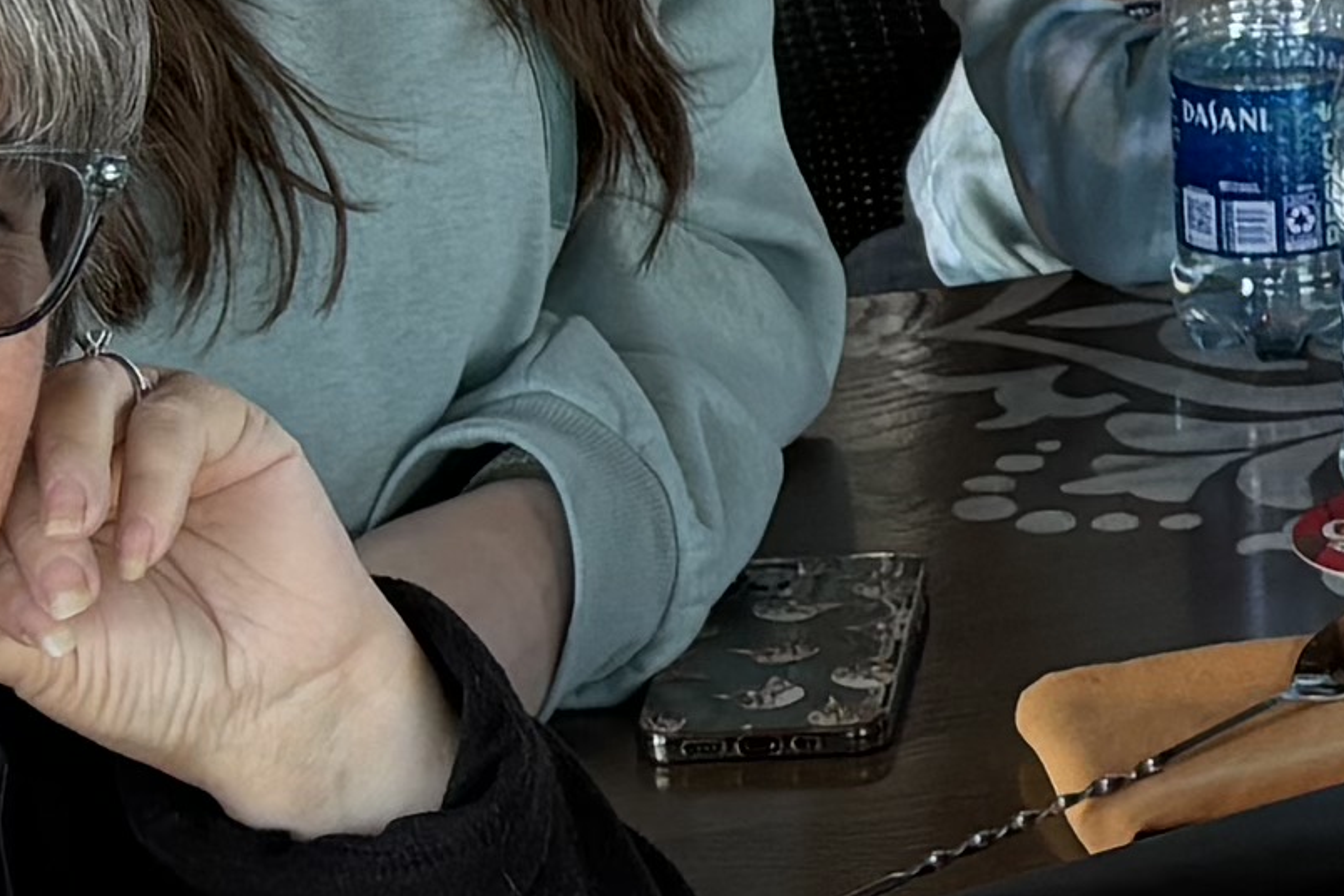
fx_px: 7167
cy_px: -149
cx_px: 2810
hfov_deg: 9.8
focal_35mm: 192
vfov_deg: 7.1
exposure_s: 1/121
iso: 32
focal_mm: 5.96
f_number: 1.6
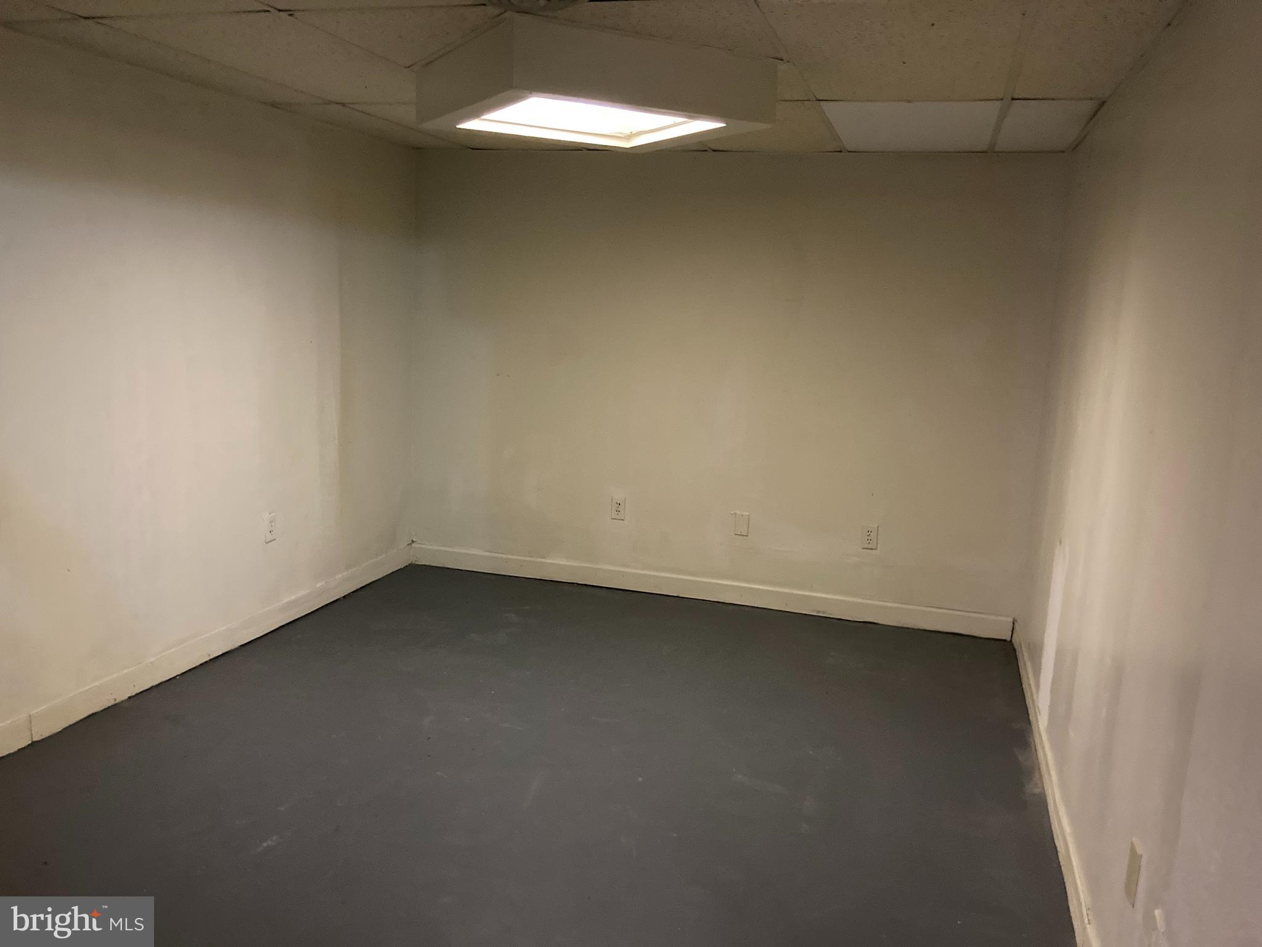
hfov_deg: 63.4
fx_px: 1021
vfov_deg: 49.7
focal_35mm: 28
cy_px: 474
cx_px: 631
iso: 640
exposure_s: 1/24
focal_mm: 3.99
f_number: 1.8
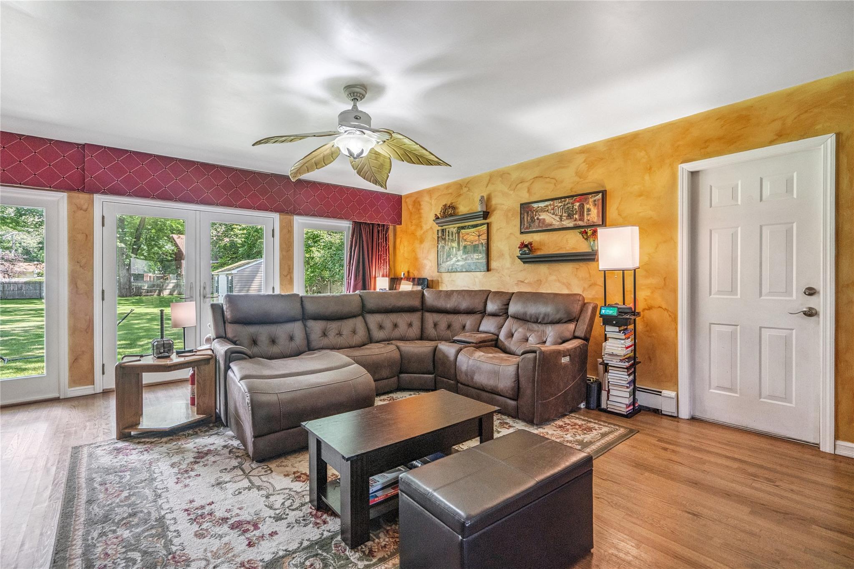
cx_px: 427
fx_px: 379
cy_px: 284
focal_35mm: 16
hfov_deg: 96.7
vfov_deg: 73.7
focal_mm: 16
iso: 1600
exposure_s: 1/80
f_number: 5.6
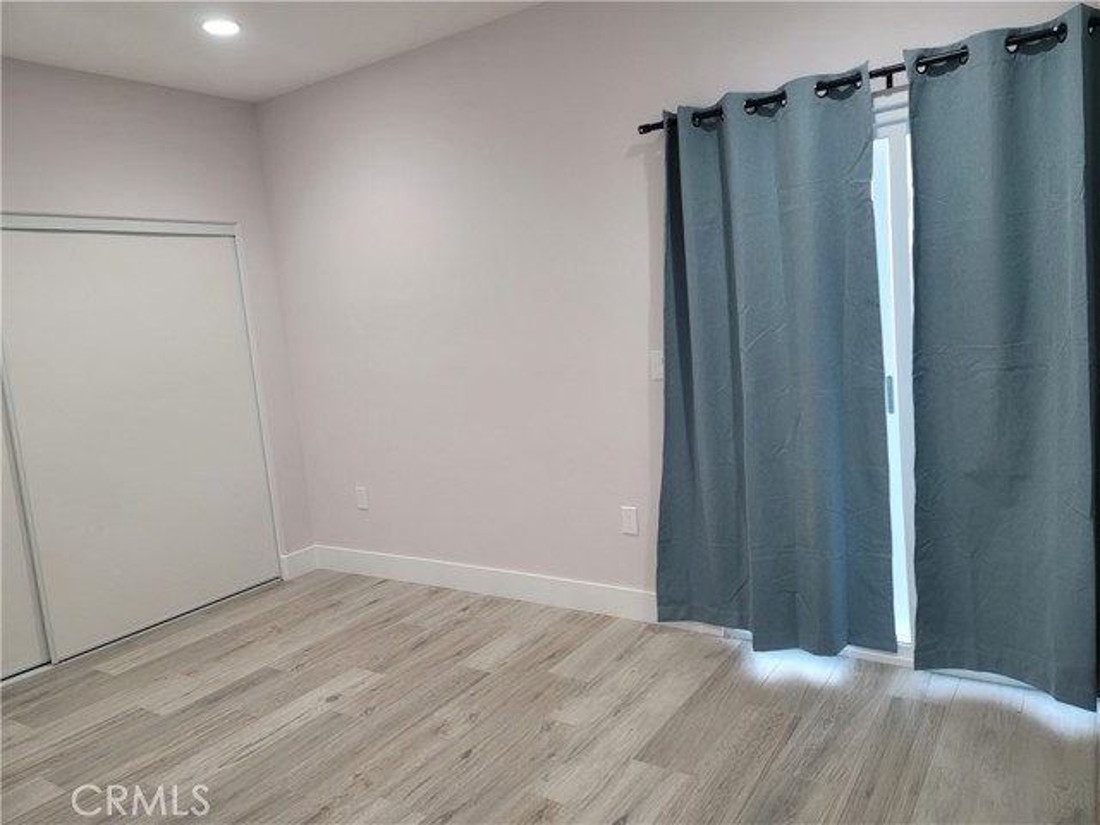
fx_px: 794
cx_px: 550
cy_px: 412
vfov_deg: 54.9
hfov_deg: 69.4
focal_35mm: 25
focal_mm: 7
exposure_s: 1/120
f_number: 1.8
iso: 250
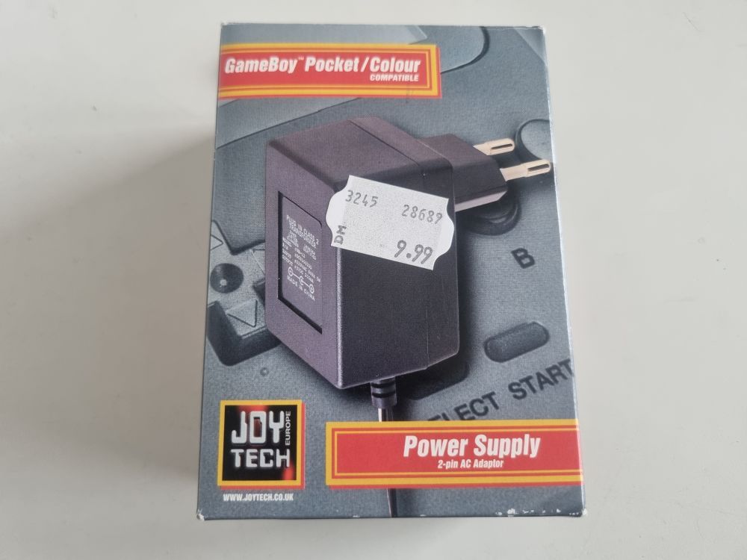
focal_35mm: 26
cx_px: 374
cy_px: 280
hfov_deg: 67.3
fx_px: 561
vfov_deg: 53.1
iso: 200
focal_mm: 5.4
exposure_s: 1/100
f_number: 1.8
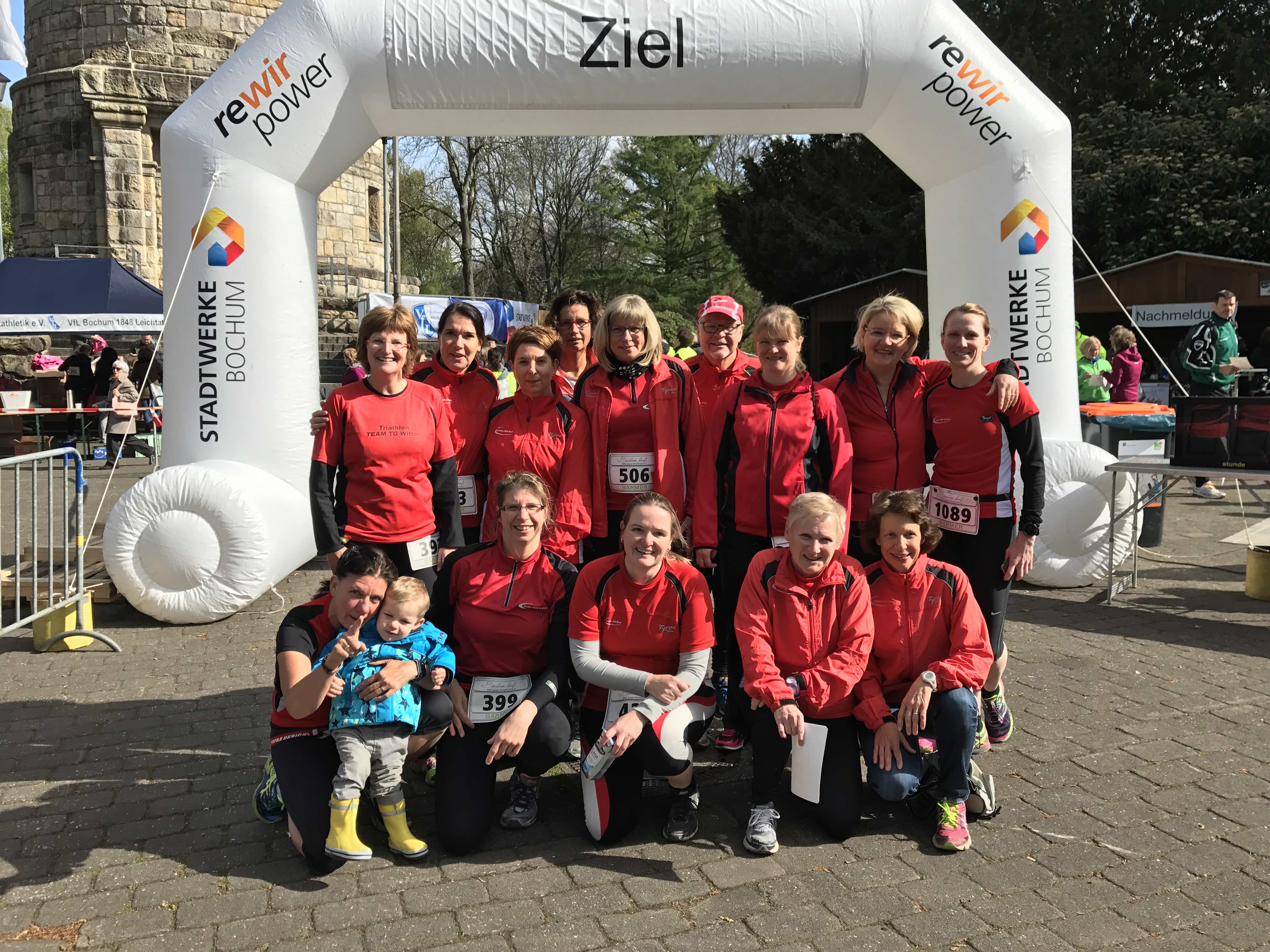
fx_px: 1027
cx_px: 635
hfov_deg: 63.4
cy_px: 476
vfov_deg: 49.7
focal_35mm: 28
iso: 20
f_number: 1.8
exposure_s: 1/1623
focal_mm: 3.99
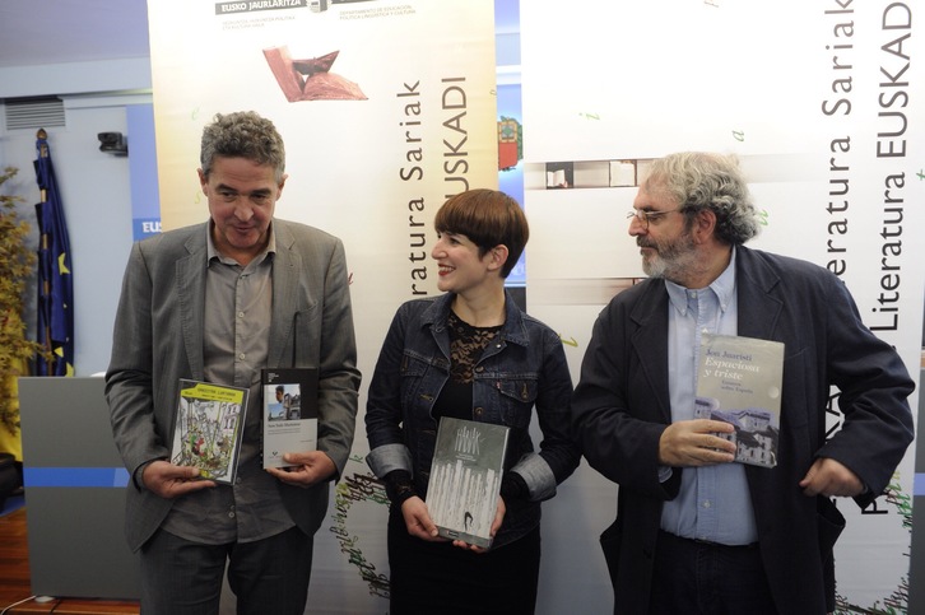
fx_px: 796
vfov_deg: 42.3
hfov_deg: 60.3
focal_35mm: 31
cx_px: 462
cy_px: 308
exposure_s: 1/80
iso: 2500
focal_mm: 31
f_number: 4
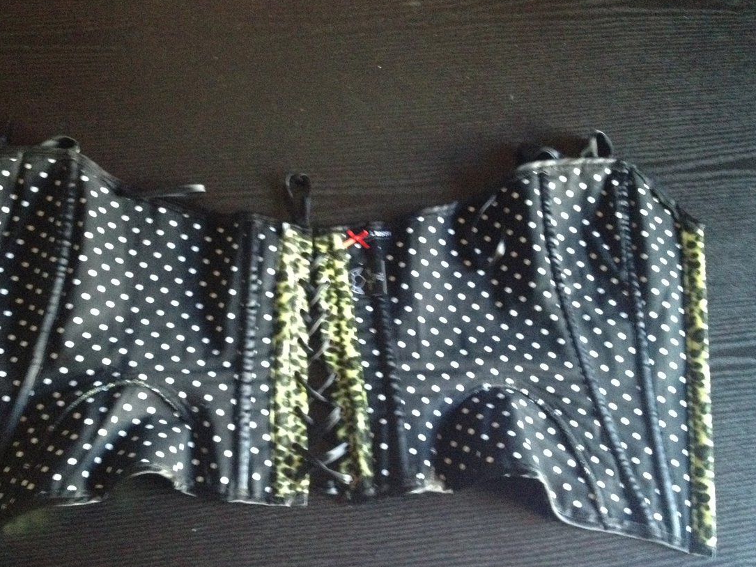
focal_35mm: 43
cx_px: 340
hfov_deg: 43.8
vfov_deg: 33.6
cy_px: 307
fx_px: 939
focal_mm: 4.28
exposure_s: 1/15
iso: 800
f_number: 2.4
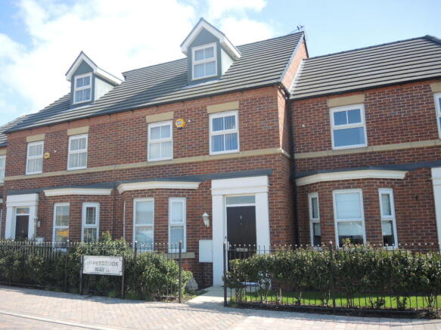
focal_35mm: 28
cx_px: 220
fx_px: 357
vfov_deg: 49.7
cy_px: 165
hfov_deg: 63.5
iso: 80
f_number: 2
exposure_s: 1/1000
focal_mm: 6
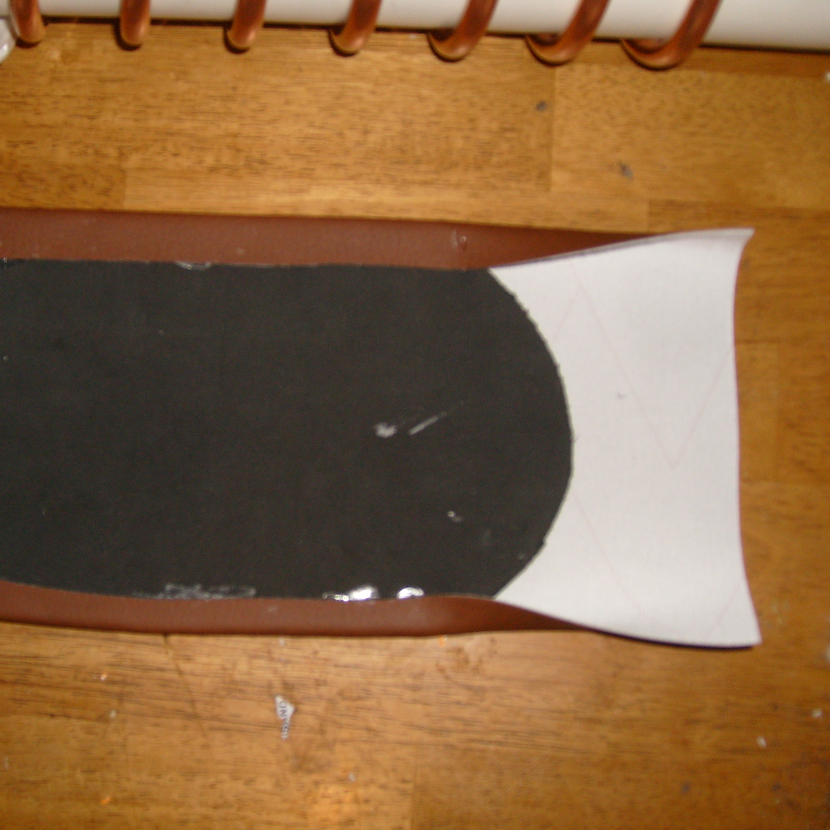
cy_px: 418
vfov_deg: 40.0
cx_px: 290
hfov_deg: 39.6
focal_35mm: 42
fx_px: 1139
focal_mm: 5.8
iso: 100
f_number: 2.8
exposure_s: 1/45
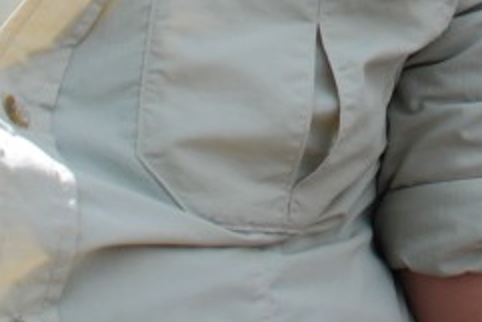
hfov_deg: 8.1
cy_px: -314
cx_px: 486
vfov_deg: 5.3
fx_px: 3395
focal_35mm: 253
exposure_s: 1/320
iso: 100
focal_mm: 35
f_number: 5
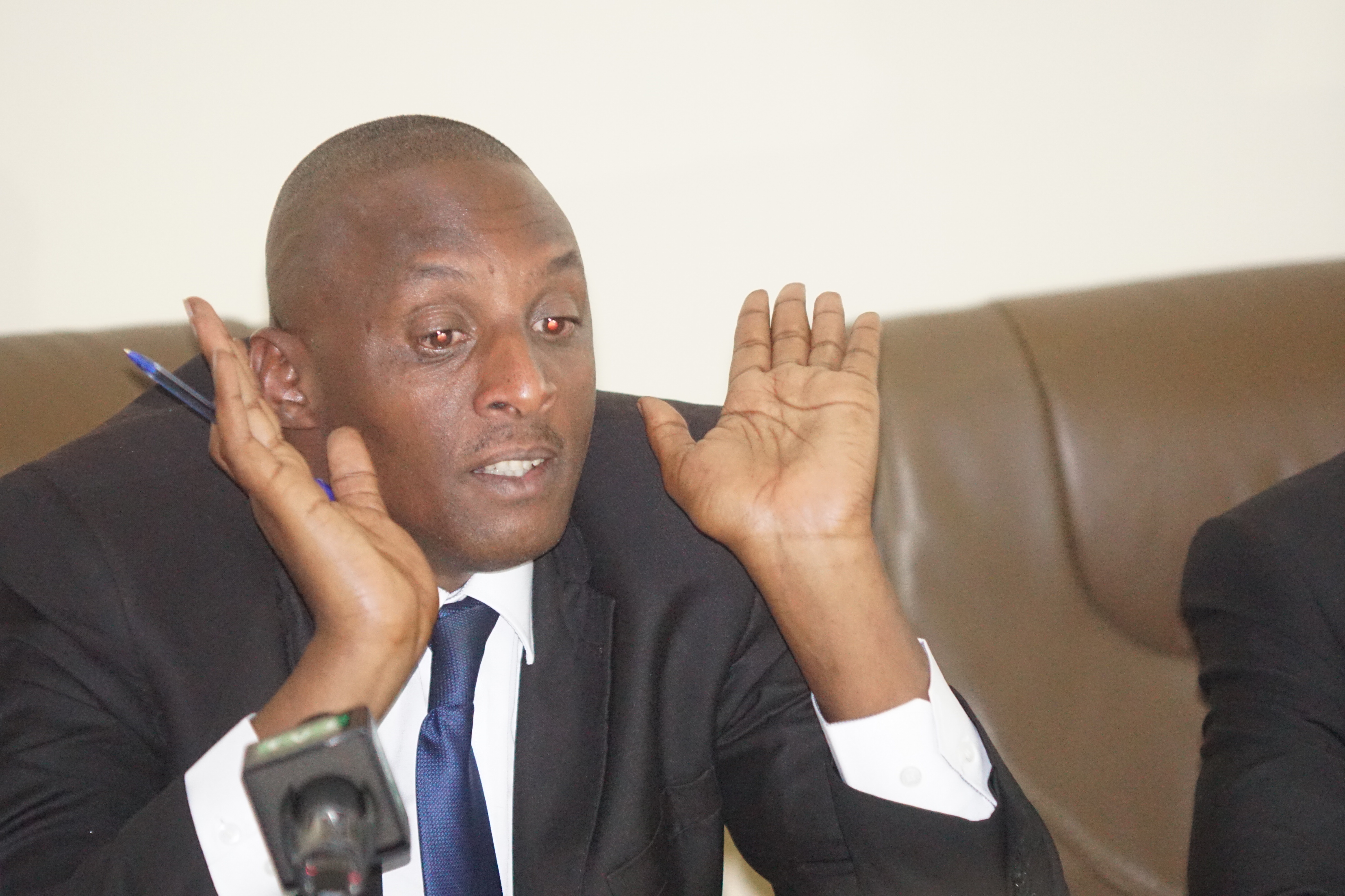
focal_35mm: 300
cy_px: 448
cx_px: 672
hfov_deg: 6.9
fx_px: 11207
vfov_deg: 4.6
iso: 5000
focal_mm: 200
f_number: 2.8
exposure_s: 1/250
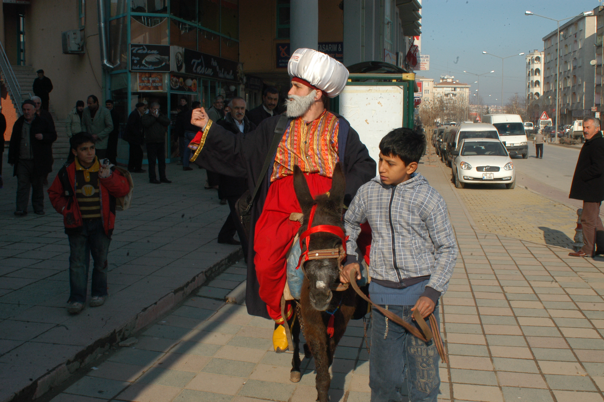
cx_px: 302
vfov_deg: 31.8
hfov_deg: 46.4
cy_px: 201
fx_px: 704
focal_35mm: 42
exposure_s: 1/180
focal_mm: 28
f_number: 13
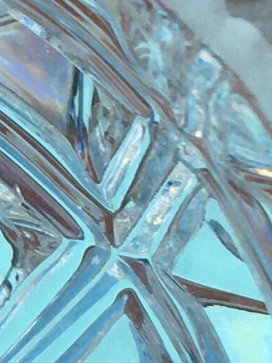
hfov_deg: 6.3
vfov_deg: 8.6
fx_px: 2400
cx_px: -315
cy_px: 266
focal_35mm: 229
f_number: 2.2
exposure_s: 1/100
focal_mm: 4.15
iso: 32
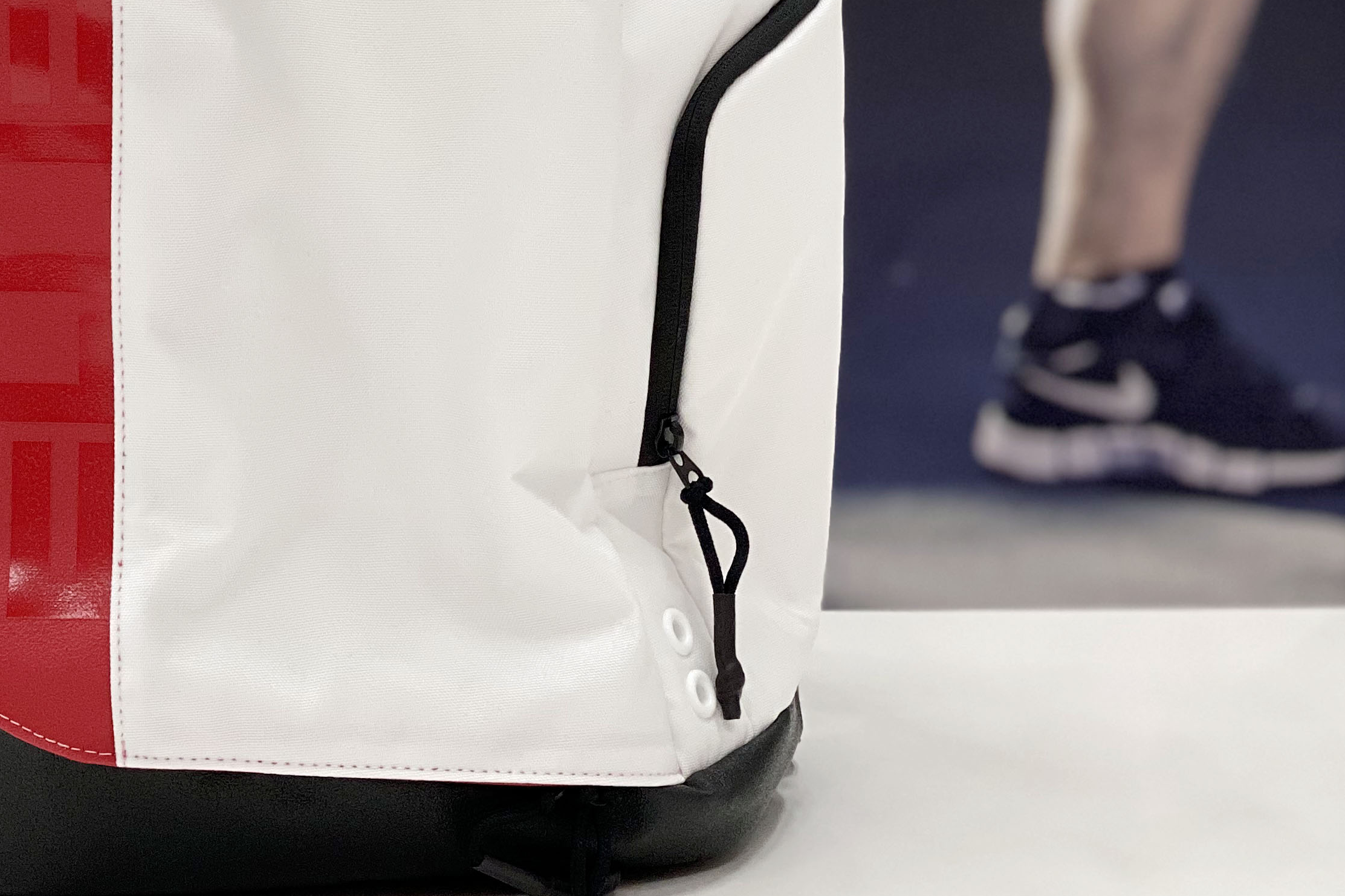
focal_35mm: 98
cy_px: 69
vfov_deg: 13.8
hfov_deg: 20.4
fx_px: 3661
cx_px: 135
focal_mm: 6
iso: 160
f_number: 2
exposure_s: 1/100
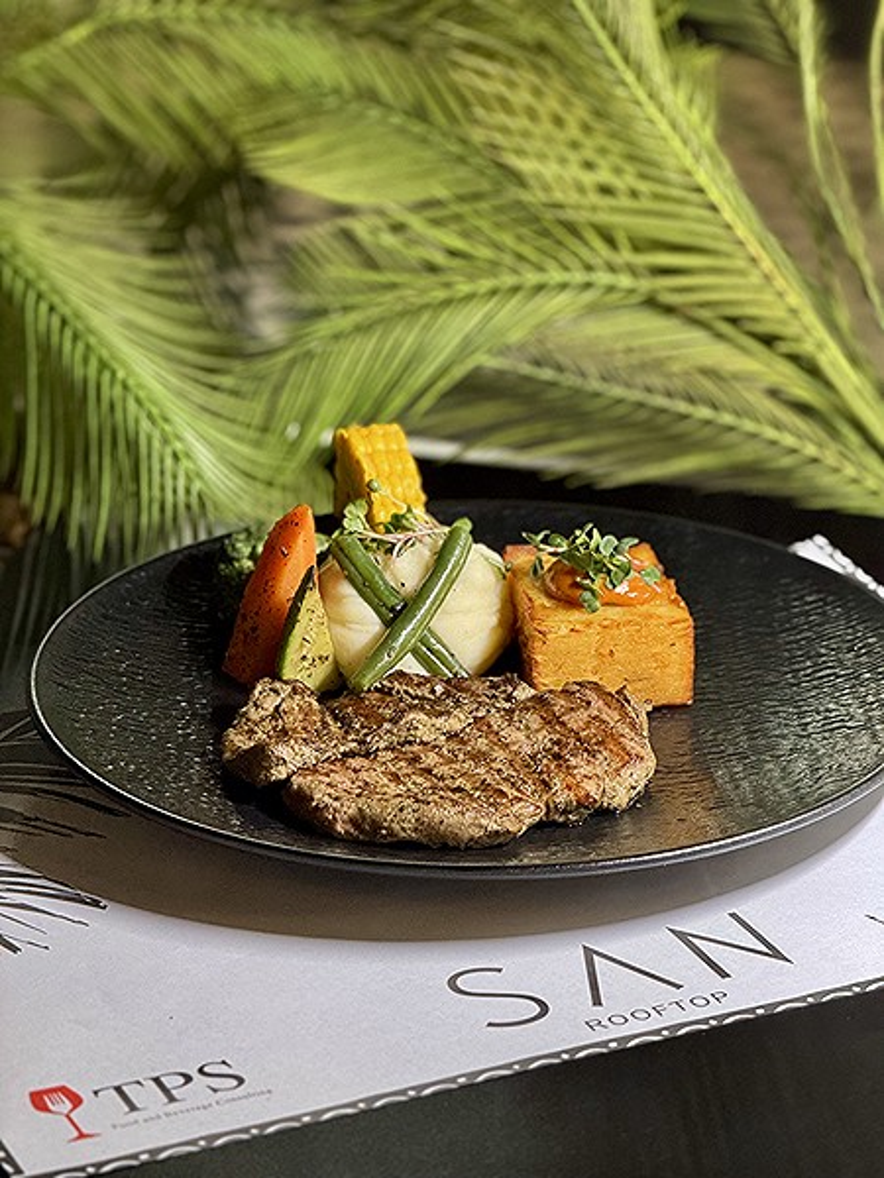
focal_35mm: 120
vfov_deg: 16.4
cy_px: 589
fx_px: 4086
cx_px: 442
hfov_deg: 12.3
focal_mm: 15.66
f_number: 2.8
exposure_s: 1/50
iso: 400
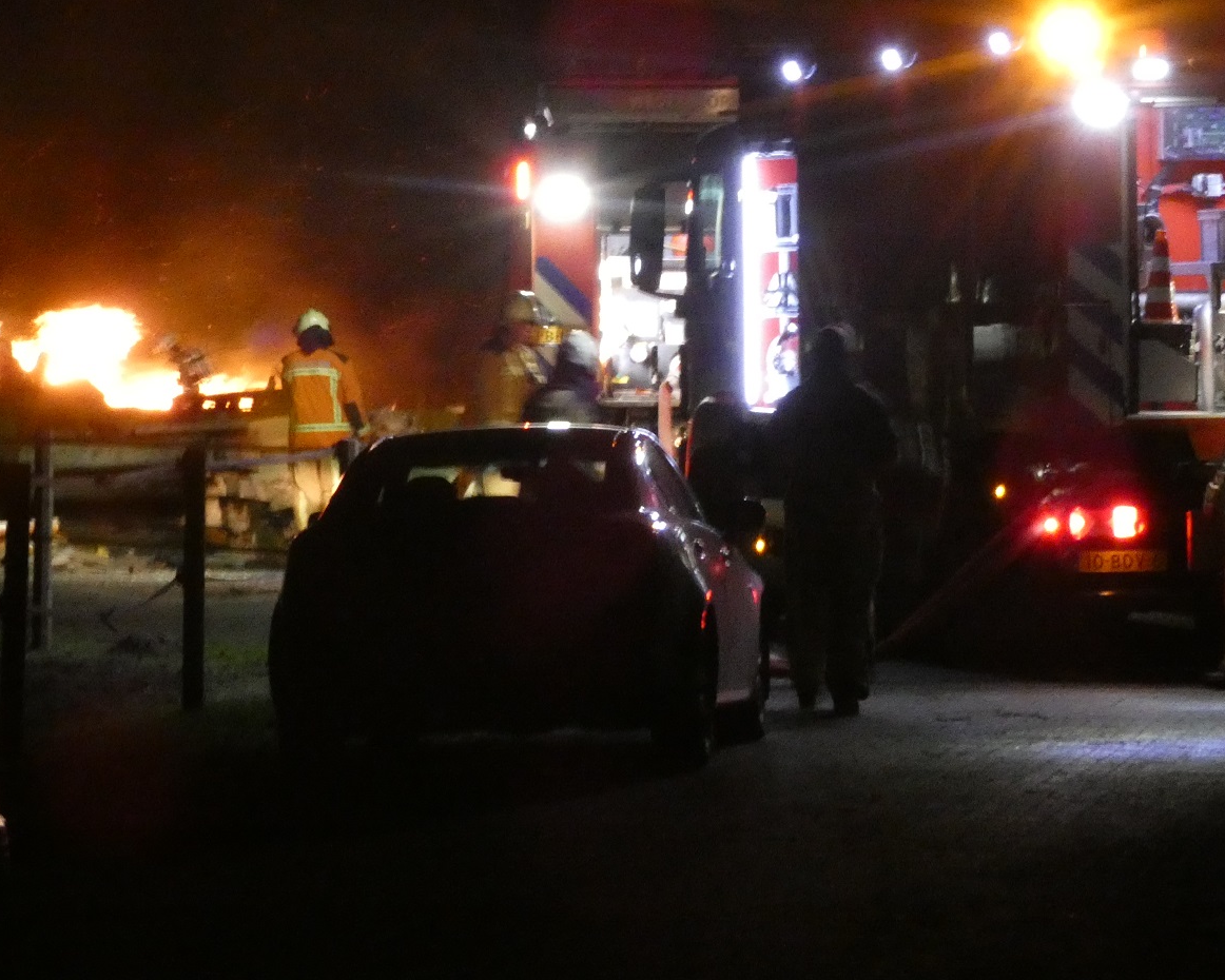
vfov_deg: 6.5
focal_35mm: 237
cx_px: 686
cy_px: 230
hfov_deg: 8.2
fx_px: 8594
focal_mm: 26.3
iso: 1600
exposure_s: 1/10
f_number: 5.4
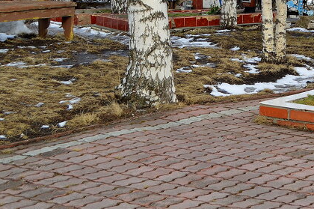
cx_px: 375
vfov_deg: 10.7
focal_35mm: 124
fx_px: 1084
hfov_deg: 15.9
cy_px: -69
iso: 100
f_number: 6.3
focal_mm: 29
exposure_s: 1/160
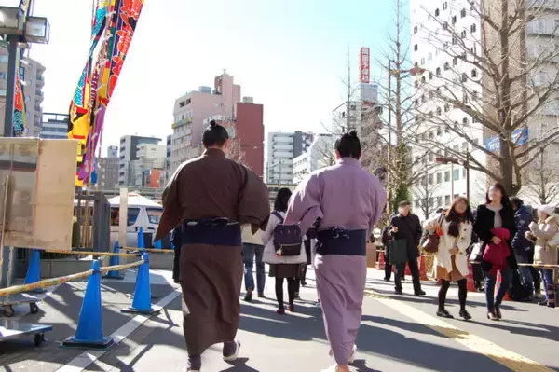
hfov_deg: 53.2
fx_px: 559
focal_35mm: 36
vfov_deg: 36.8
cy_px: 186
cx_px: 280
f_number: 7.1
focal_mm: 24
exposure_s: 1/200
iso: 200
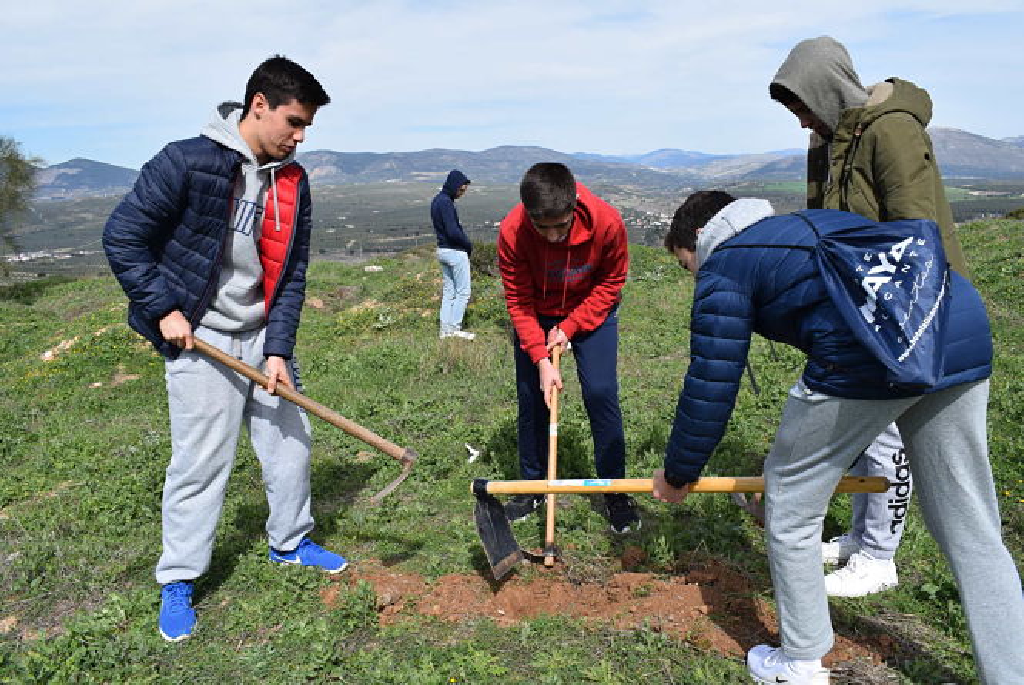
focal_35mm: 30
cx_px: 512
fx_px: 854
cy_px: 342
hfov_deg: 61.9
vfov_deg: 43.7
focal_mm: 20
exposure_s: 1/400
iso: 200
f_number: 10
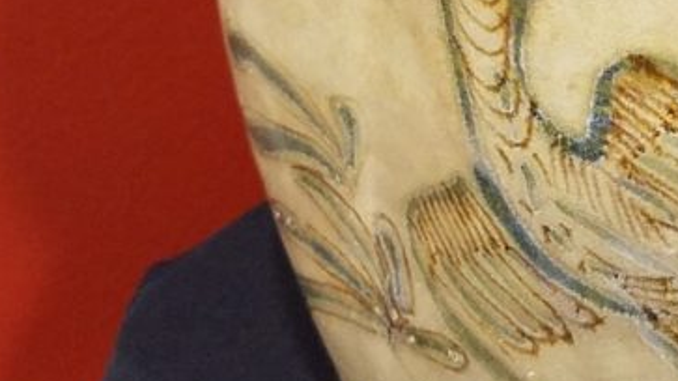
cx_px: 671
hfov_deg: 25.3
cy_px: -161
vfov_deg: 14.3
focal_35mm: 80
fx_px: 1438
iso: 250
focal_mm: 4.2
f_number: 1.7
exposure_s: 1/20
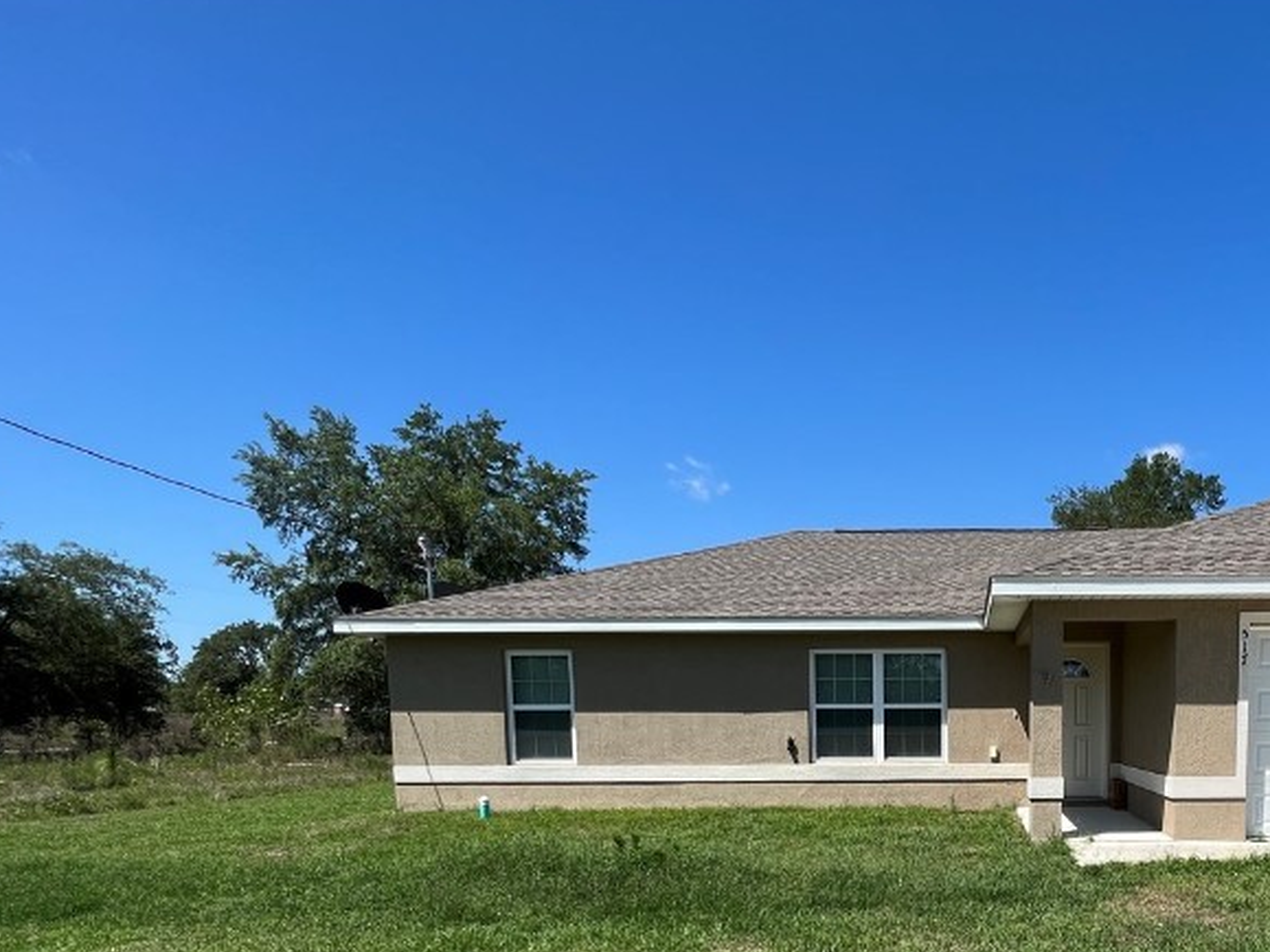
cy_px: 812
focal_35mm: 23
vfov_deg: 53.3
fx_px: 844
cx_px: 963
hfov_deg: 68.8
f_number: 1.8
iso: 32
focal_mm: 1.57
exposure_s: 1/1698
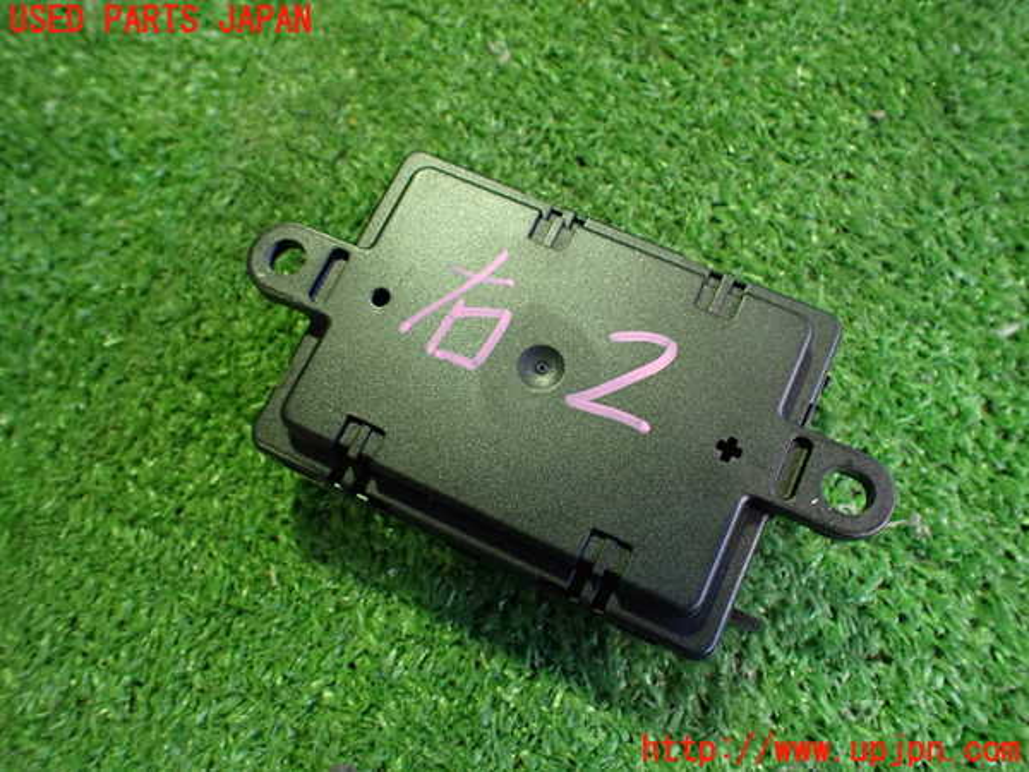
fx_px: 892
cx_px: 514
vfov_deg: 46.8
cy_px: 386
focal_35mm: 30
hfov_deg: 60.0
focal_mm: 5.4
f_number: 2.3
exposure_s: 1/50
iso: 800
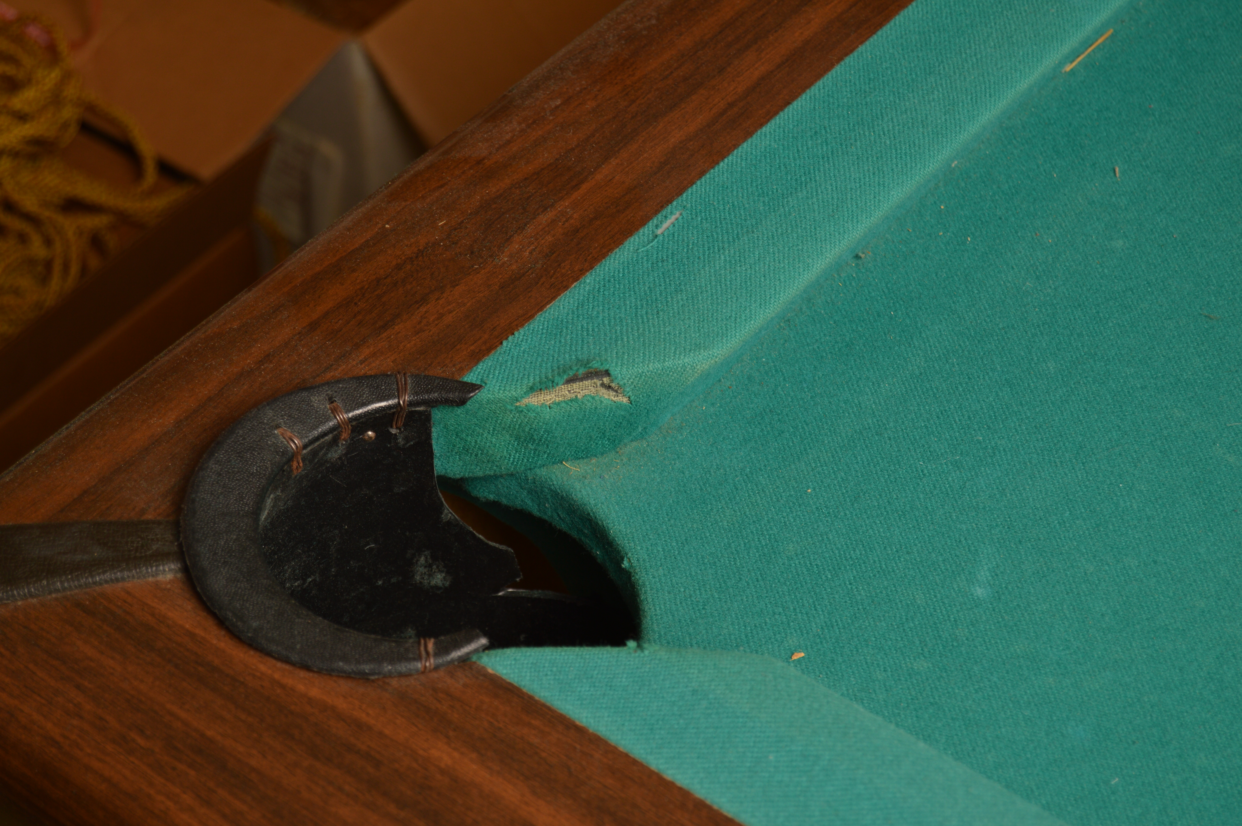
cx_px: 621
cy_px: 413
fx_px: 2844
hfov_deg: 24.6
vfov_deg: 16.5
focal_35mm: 82
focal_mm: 55
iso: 100
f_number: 5.6
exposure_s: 1/160
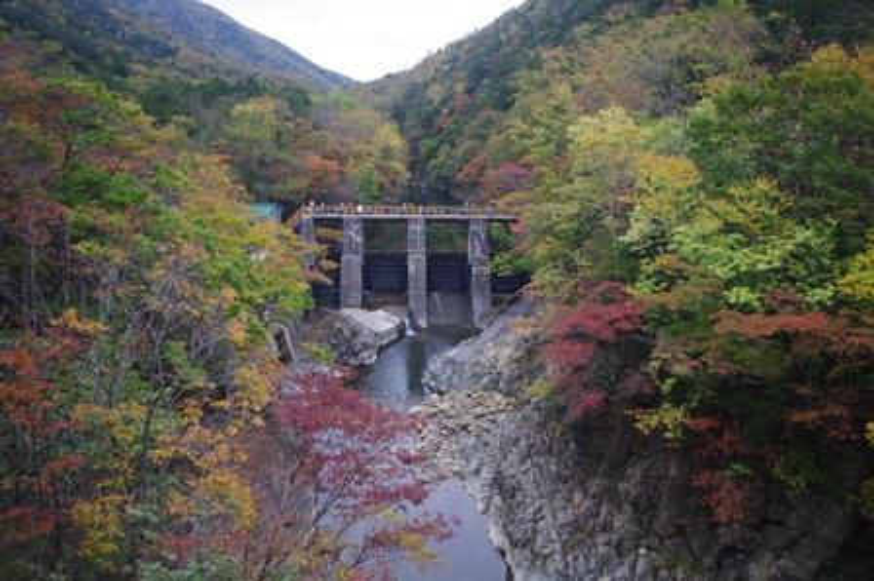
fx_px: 728
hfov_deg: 62.0
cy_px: 290
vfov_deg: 43.5
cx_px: 437
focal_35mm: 30
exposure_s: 1/100
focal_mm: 20
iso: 400
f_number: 4
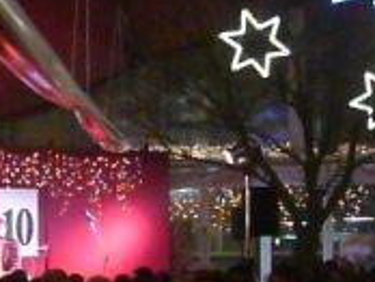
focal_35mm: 90
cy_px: 304
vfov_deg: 16.0
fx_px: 976
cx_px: -34
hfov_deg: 20.7
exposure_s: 1/30
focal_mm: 5.8
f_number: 2.8
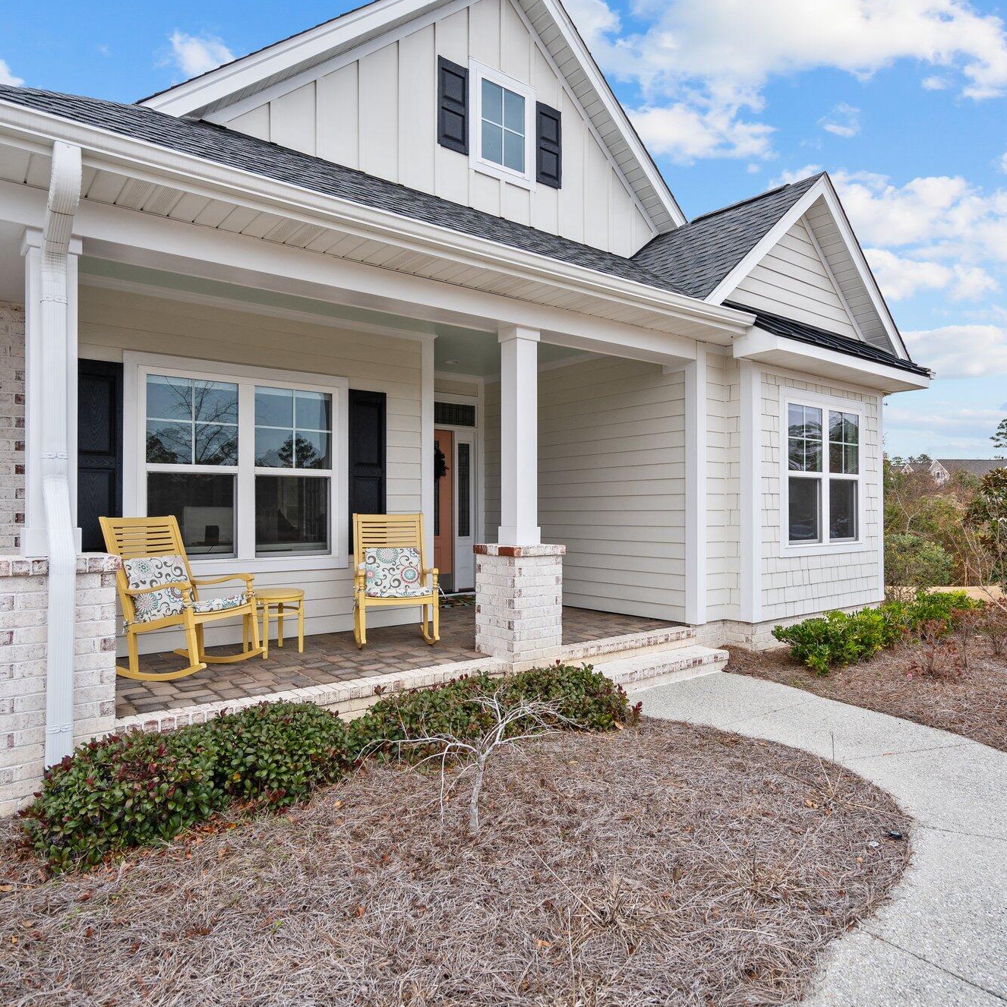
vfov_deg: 72.1
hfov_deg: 72.1
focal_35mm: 21
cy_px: 498
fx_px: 691
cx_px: 533
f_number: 4
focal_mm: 16
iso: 250
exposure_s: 1/640
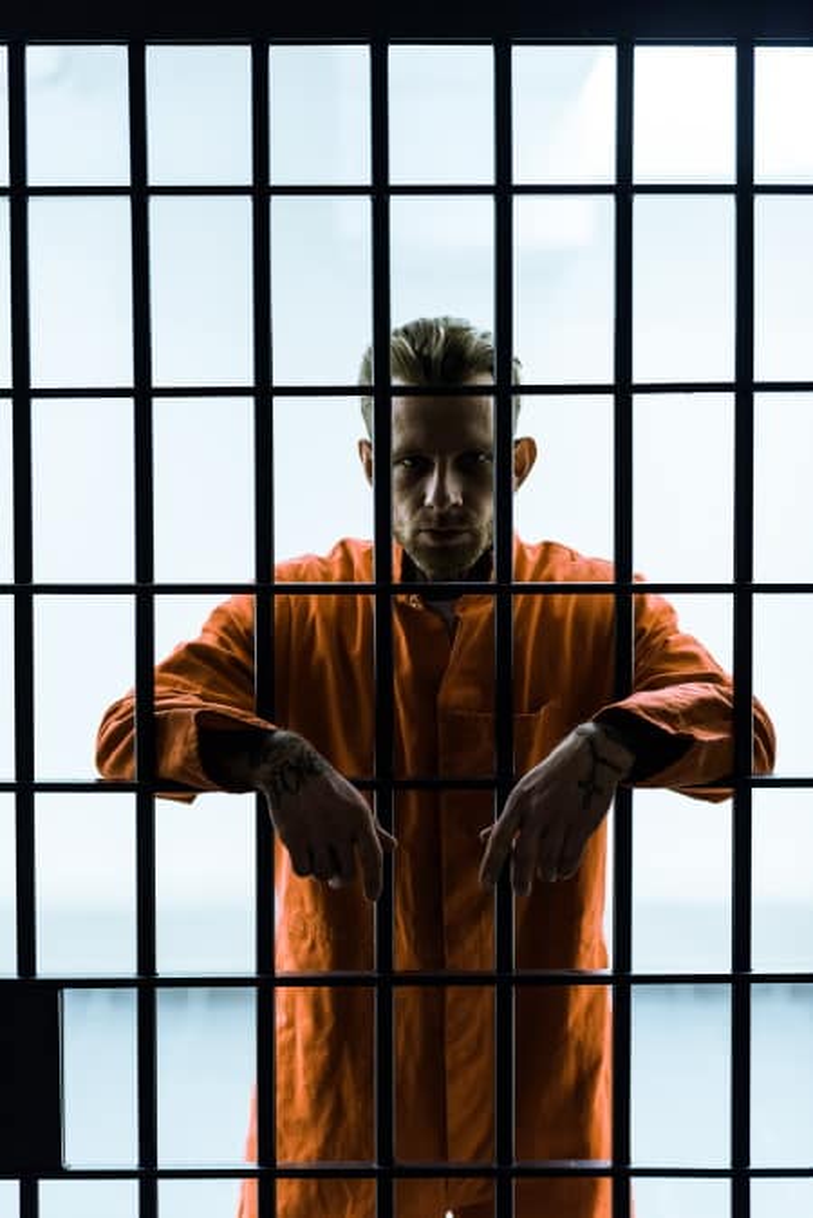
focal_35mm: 85
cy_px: 609
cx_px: 406
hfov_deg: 16.1
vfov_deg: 23.9
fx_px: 2876
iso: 1000
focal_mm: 85
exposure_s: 1/100
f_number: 2.2
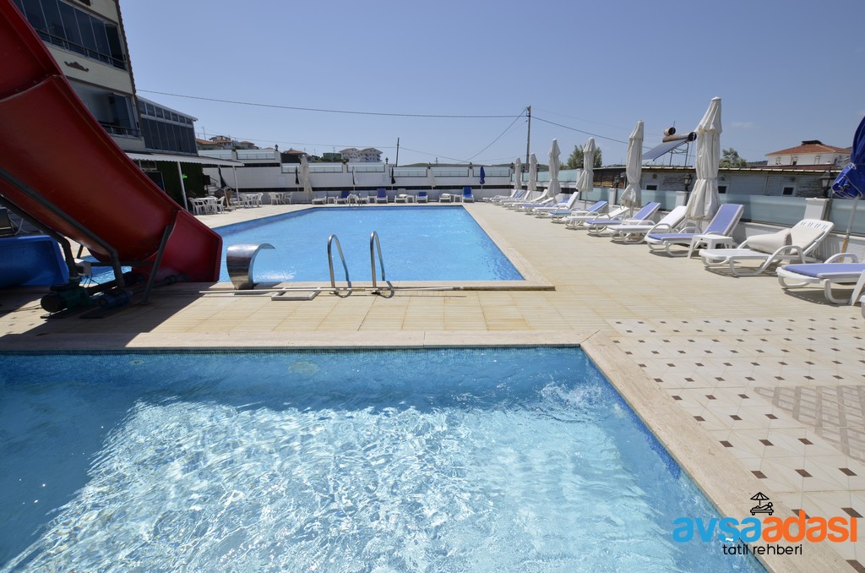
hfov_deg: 100.5
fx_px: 360
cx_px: 432
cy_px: 286
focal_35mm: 15
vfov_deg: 77.1
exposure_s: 1/350
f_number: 9.5
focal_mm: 10
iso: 100
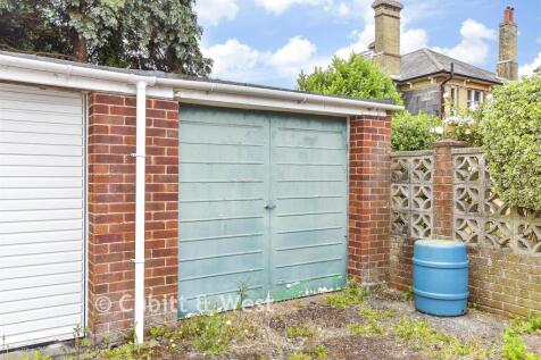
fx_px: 451
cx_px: 270
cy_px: 180
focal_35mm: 30
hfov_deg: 61.9
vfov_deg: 43.6
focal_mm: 20
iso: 500
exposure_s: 1/250
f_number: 9
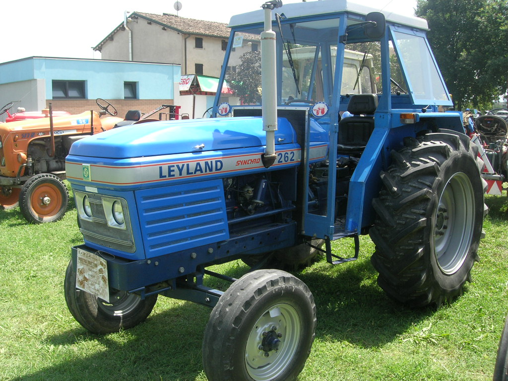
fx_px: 558
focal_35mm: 38
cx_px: 254
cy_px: 190
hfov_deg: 49.0
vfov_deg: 37.7
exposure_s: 1/193
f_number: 4.8
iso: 64
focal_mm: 7.8
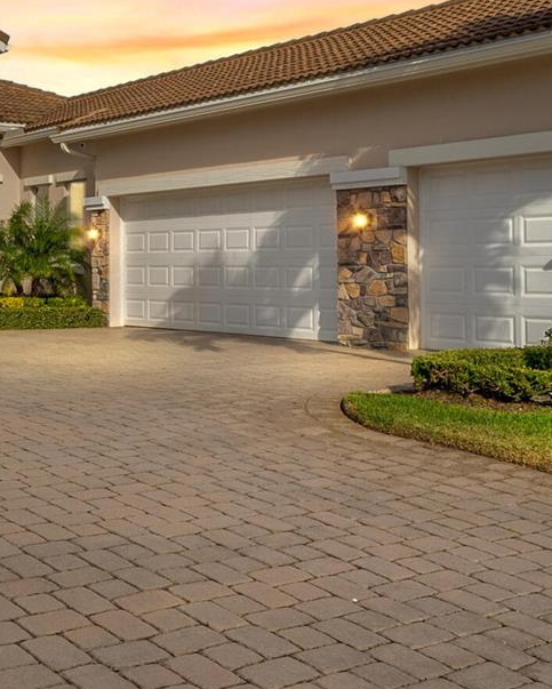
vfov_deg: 36.3
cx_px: 29
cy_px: 230
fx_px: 1041
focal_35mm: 51
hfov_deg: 28.3
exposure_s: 1/15
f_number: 9
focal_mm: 16
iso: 100
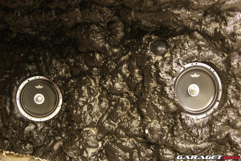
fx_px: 301
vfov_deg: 29.9
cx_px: 120
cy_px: 80
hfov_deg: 43.6
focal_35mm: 45
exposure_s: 1/2.5
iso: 400
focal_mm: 30
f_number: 4.5
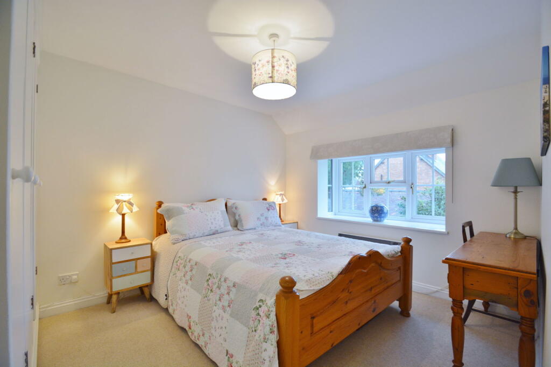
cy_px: 184
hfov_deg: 100.4
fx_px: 229
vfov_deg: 77.3
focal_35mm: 15
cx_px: 276
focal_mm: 10
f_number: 4
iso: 560
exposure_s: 1/60
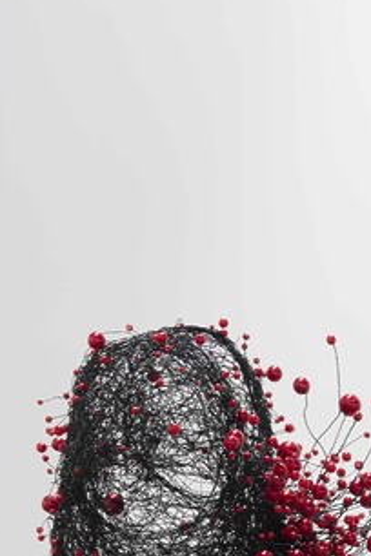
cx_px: 304
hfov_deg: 7.1
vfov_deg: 10.6
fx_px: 2968
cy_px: 568
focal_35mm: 192
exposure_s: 1/1.25
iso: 100
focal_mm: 82
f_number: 13
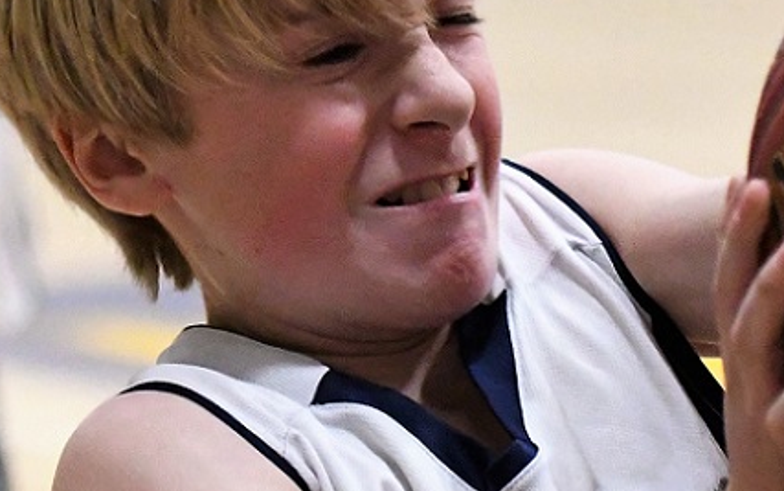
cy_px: 388
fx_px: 6176
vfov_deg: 4.5
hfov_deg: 7.2
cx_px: 760
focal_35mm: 289
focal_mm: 70
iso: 9000
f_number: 2.8
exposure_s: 1/1000
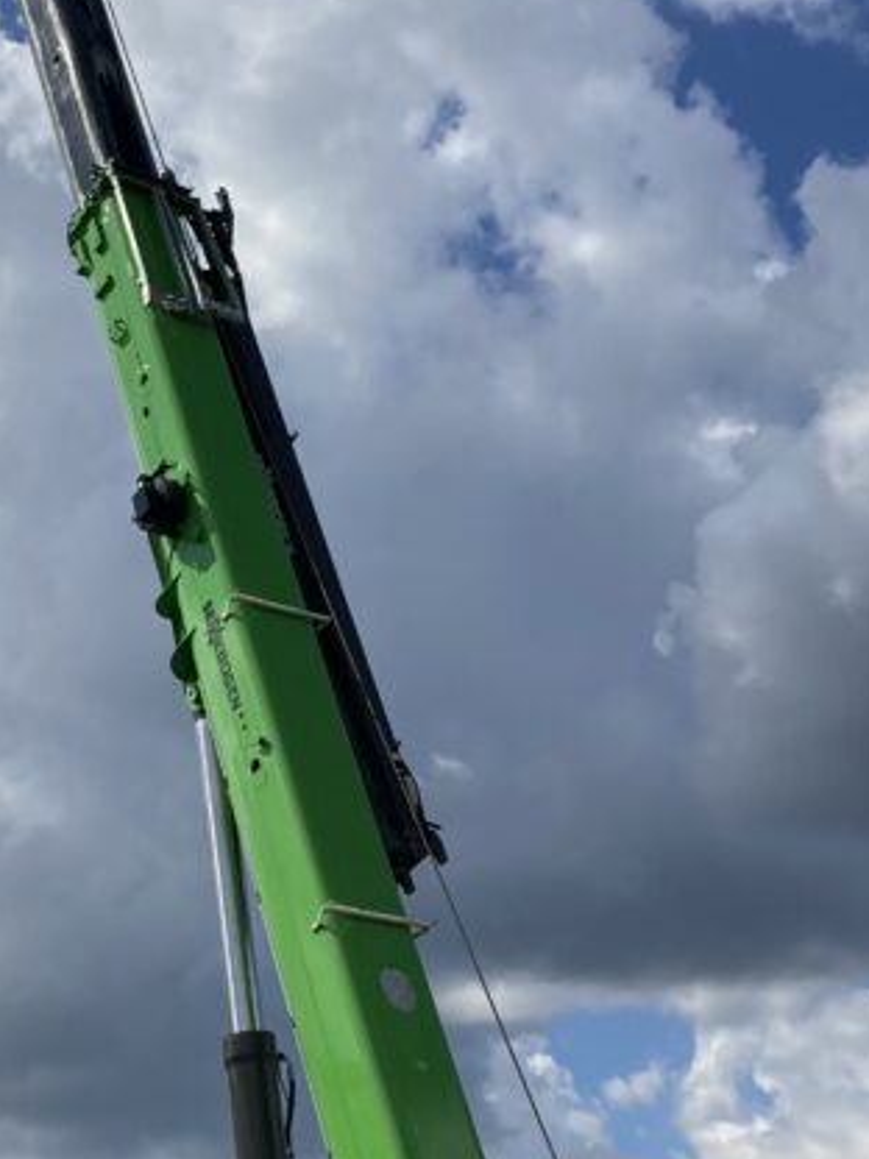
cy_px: 451
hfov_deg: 21.1
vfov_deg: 28.1
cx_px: 173
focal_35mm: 69
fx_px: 2310
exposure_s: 1/5348
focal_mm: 3.99
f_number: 1.8
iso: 25
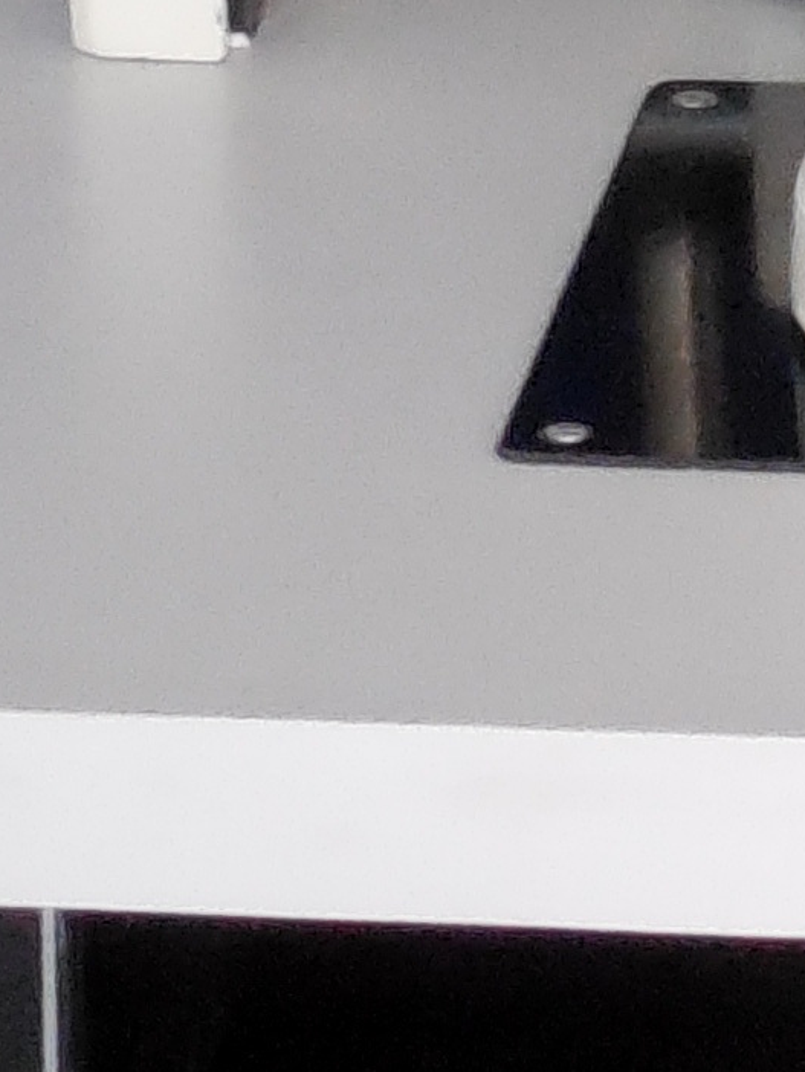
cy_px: -1551
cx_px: 1146
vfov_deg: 6.0
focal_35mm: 315
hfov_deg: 4.7
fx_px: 9761
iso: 800
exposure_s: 1/20
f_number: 4
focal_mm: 8.7
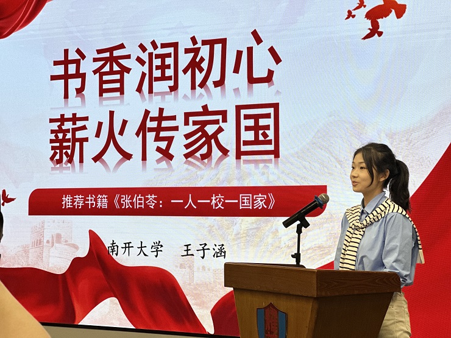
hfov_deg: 25.3
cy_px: 169
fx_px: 1003
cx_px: 226
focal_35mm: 77
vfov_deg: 19.1
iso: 100
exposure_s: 1/120
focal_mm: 9
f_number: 2.8
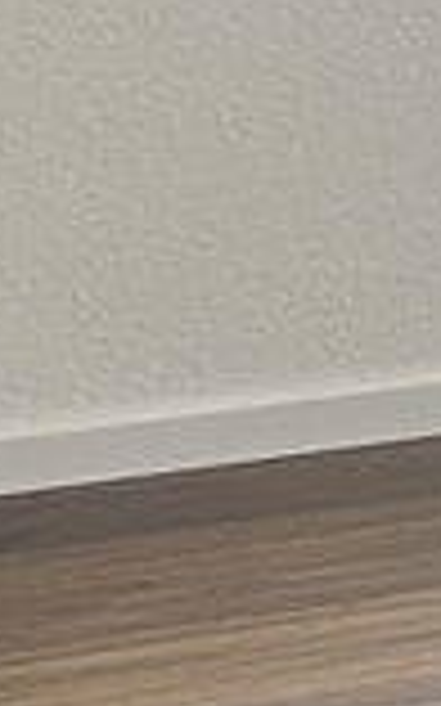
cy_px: -818
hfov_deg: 3.7
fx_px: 5389
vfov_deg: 7.2
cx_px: 2988
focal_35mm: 280
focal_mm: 5.7
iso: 125
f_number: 1.5
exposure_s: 1/60
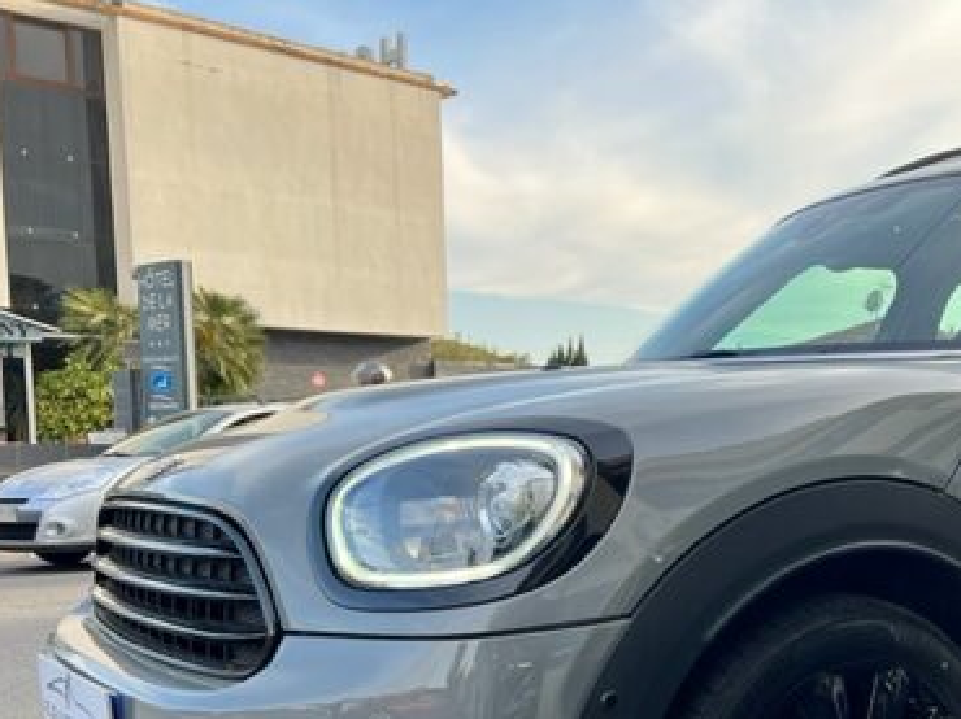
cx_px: 805
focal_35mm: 45
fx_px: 1248
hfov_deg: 39.9
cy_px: 579
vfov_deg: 31.3
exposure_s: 1/549
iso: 50
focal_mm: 5.7
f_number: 1.5
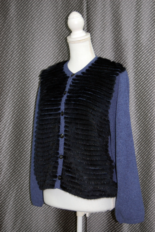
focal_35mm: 57
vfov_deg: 35.1
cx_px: 78
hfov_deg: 23.7
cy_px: 116
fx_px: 369
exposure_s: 1/60
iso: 400
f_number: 4.8
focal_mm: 38
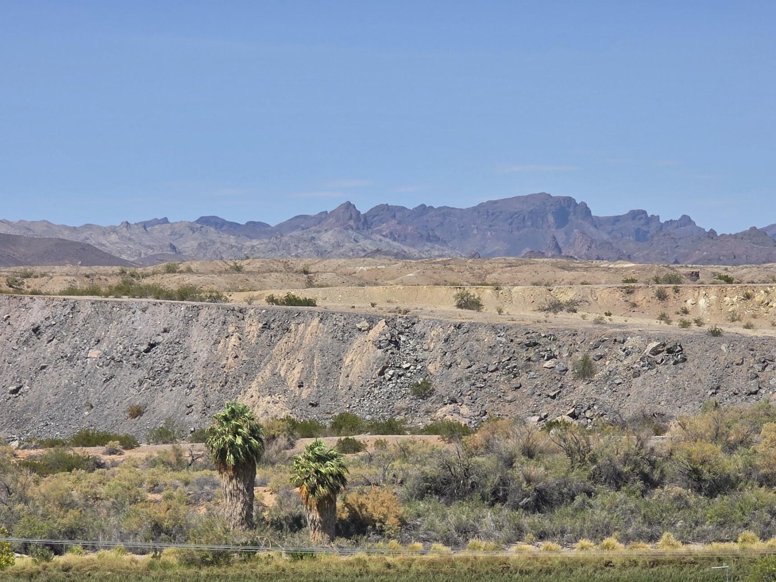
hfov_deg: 16.4
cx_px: 478
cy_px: 497
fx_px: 2690
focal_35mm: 120
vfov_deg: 12.3
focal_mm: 7.9
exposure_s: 1/3550
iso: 50
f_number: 2.4
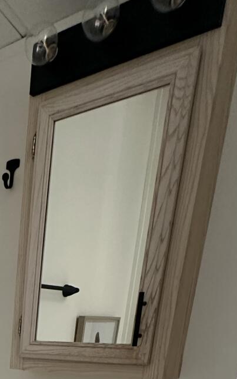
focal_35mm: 46
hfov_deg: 24.6
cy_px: 498
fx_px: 475
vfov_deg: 32.3
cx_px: -67
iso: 400
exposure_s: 1/92
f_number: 2.2
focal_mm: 2.22
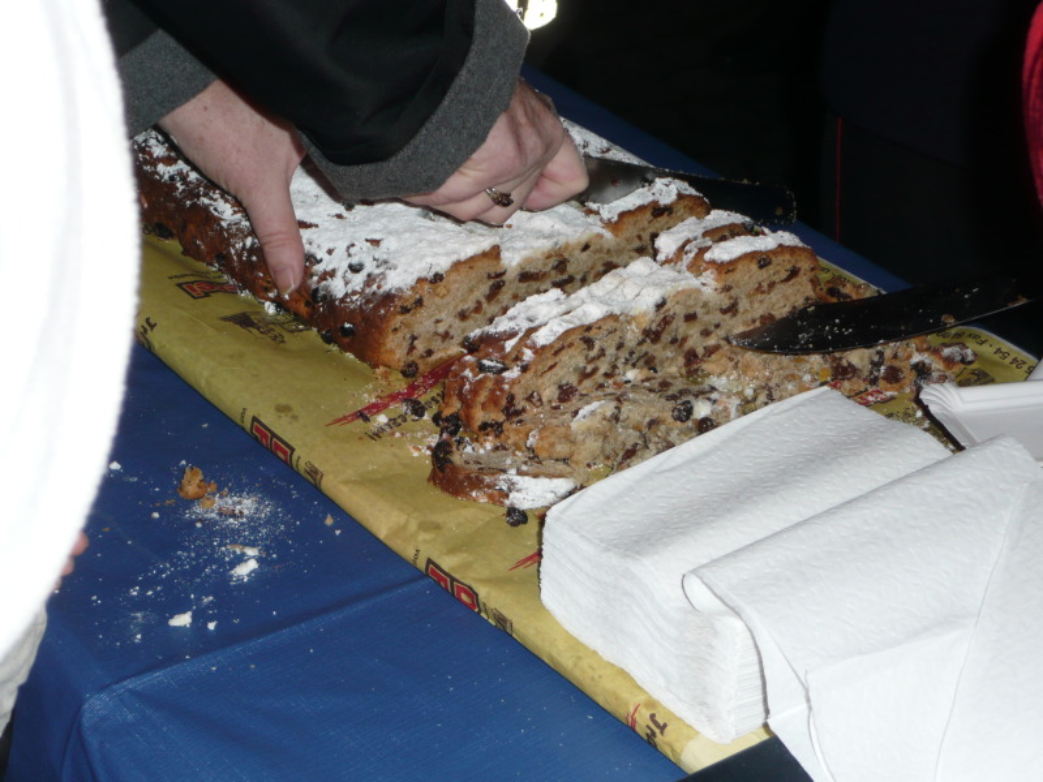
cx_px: 522
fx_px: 2169
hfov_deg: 27.0
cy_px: 391
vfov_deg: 20.4
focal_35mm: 72
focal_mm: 11.8
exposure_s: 1/30
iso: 100
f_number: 4.6
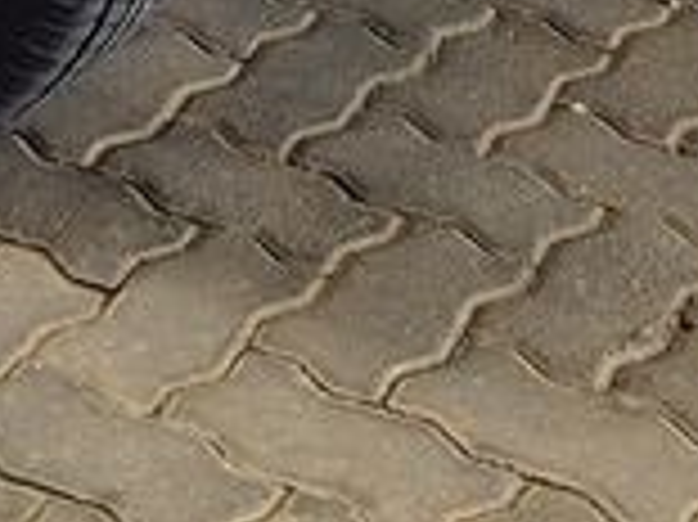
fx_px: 3063
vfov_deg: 8.1
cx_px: -99
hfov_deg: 12.7
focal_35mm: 152
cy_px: -1125
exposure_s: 1/199
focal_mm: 5.4
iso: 25
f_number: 1.8
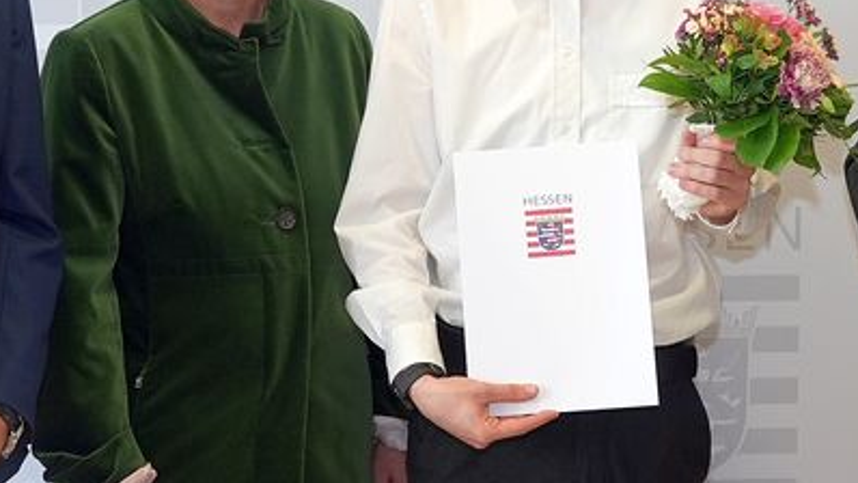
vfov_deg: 11.6
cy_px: 115
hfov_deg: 20.5
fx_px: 2366
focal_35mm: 104
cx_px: 446
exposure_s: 1/60
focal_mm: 36
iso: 640
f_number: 4
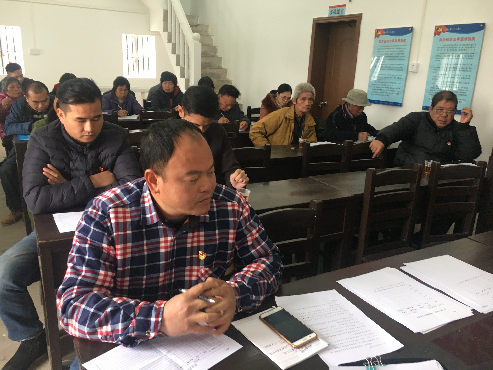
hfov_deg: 61.7
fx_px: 413
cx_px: 246
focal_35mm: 29
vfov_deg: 48.2
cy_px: 185
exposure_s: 1/33
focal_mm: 4.15
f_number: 2.2
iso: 125
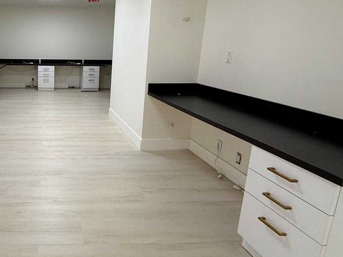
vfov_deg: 52.5
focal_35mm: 26
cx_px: 59
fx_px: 258
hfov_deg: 60.7
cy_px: 97
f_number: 2.2
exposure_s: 1/120
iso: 200
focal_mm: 2.22
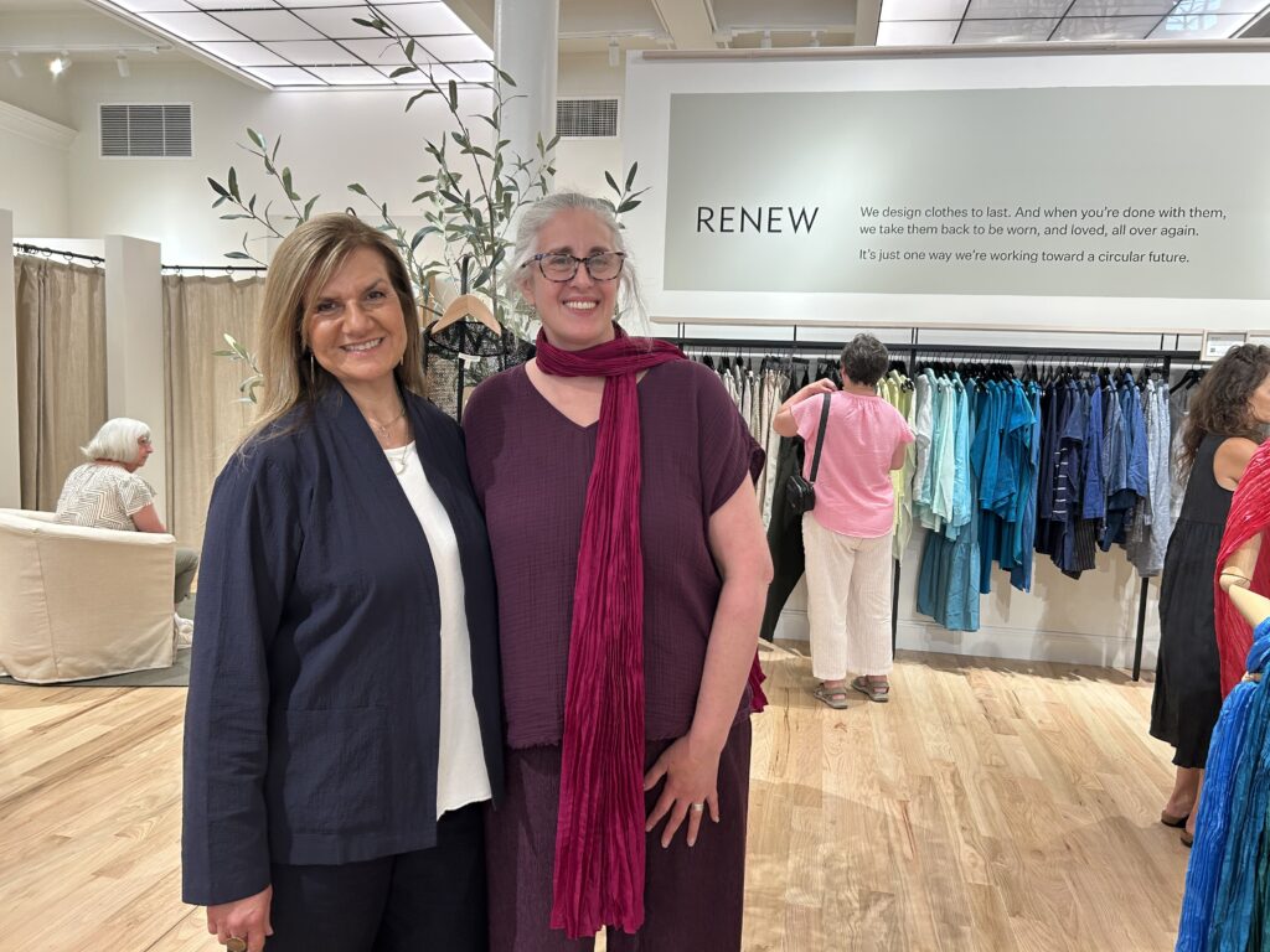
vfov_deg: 53.1
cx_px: 635
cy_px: 476
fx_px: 954
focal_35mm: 26
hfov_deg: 67.3
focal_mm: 5.7
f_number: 1.5
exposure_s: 1/120
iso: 80
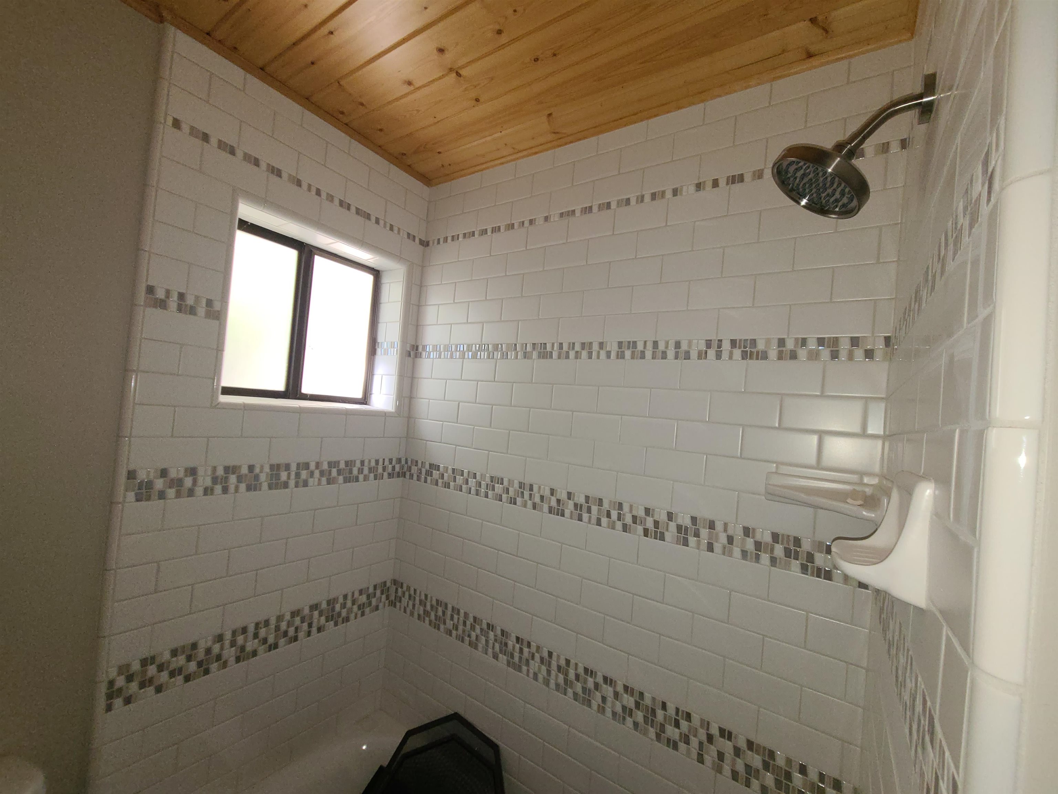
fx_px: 397
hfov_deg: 106.2
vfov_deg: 89.9
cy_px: 397
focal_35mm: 13
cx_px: 529
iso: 160
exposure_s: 1/50
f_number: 2.2
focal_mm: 2.2
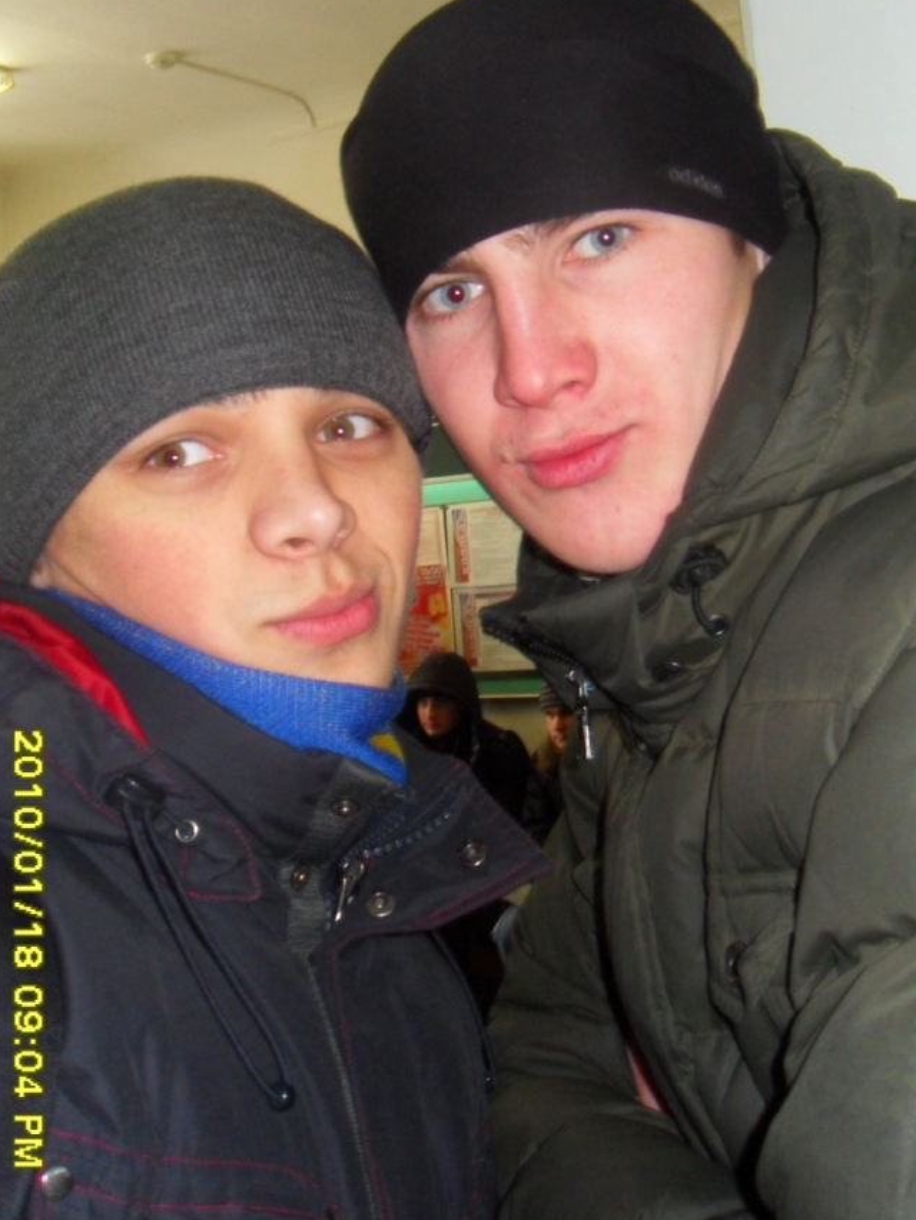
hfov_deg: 34.4
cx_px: 472
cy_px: 493
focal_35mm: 42
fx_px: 1481
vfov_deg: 44.6
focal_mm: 6.3
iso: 400
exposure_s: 1/45
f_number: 3.5
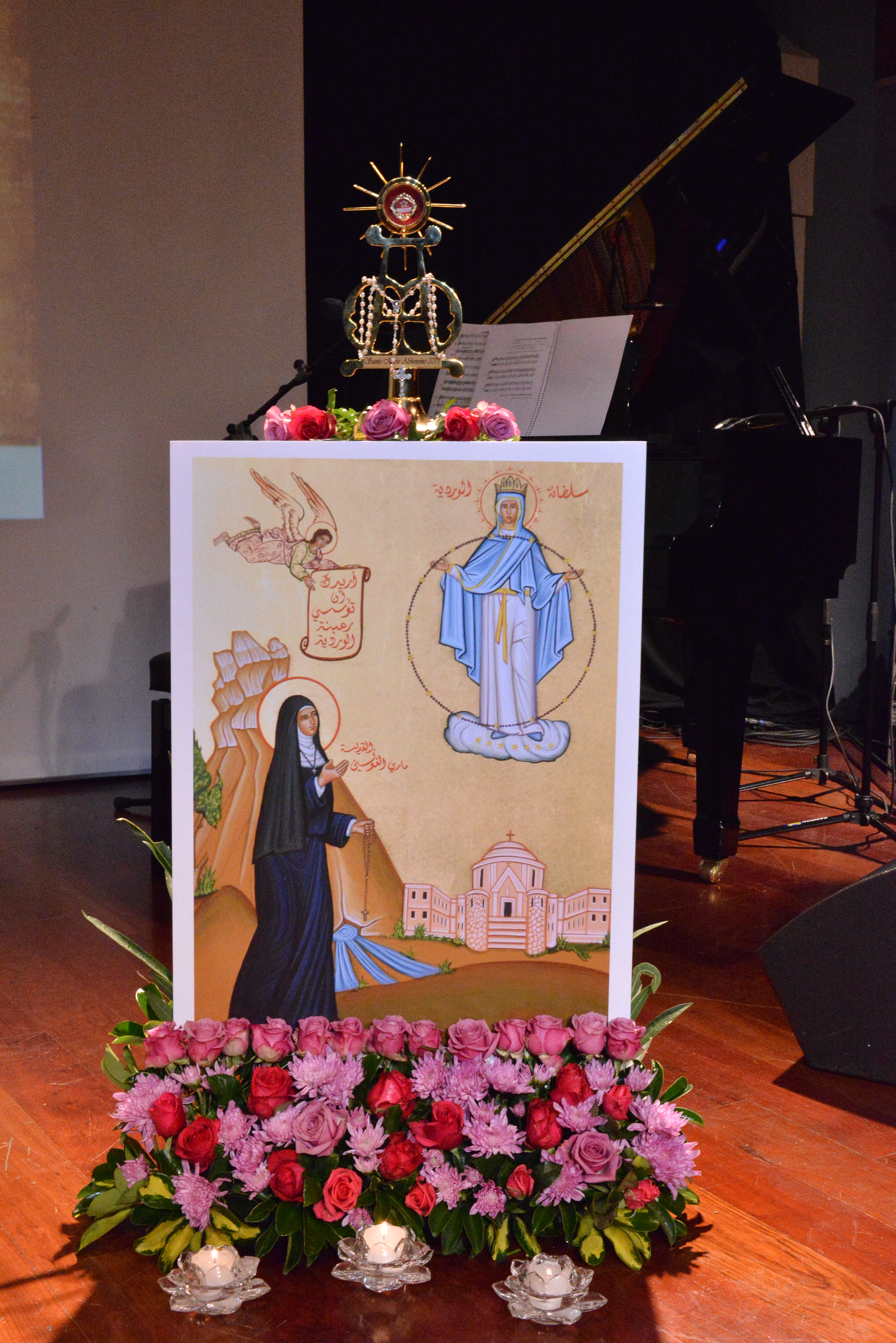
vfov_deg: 44.5
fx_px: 1641
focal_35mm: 44
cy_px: 672
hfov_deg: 30.5
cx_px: 448
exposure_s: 1/60
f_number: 20
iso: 6400
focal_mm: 44
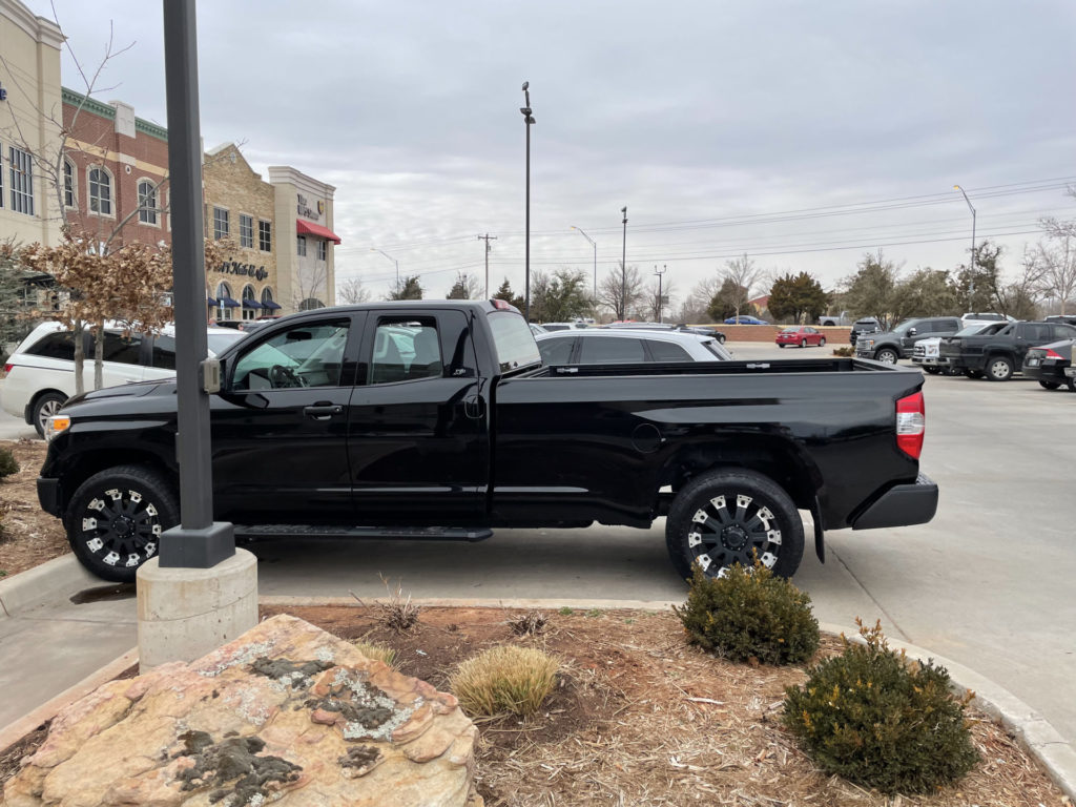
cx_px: 538
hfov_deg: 67.3
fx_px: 808
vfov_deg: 53.1
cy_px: 404
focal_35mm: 26
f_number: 1.6
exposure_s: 1/2212
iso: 32
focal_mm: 4.2
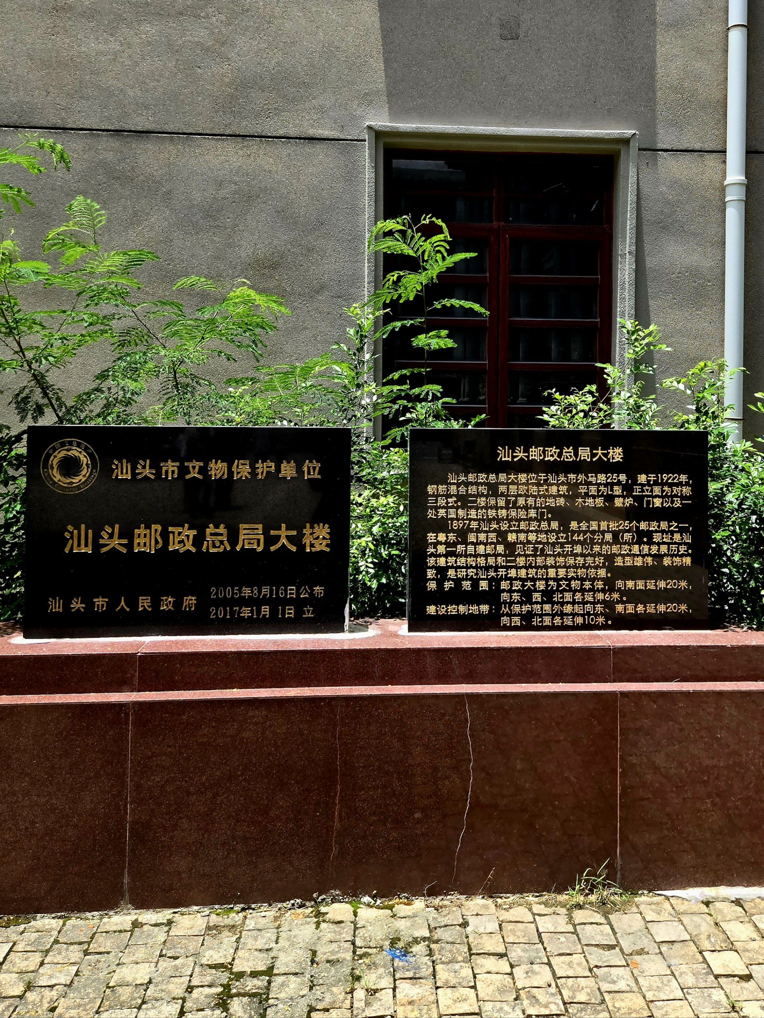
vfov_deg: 73.9
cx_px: 382
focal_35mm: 23
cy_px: 509
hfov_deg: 58.9
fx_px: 677
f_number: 1.8
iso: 80
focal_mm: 5.4
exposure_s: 1/2000
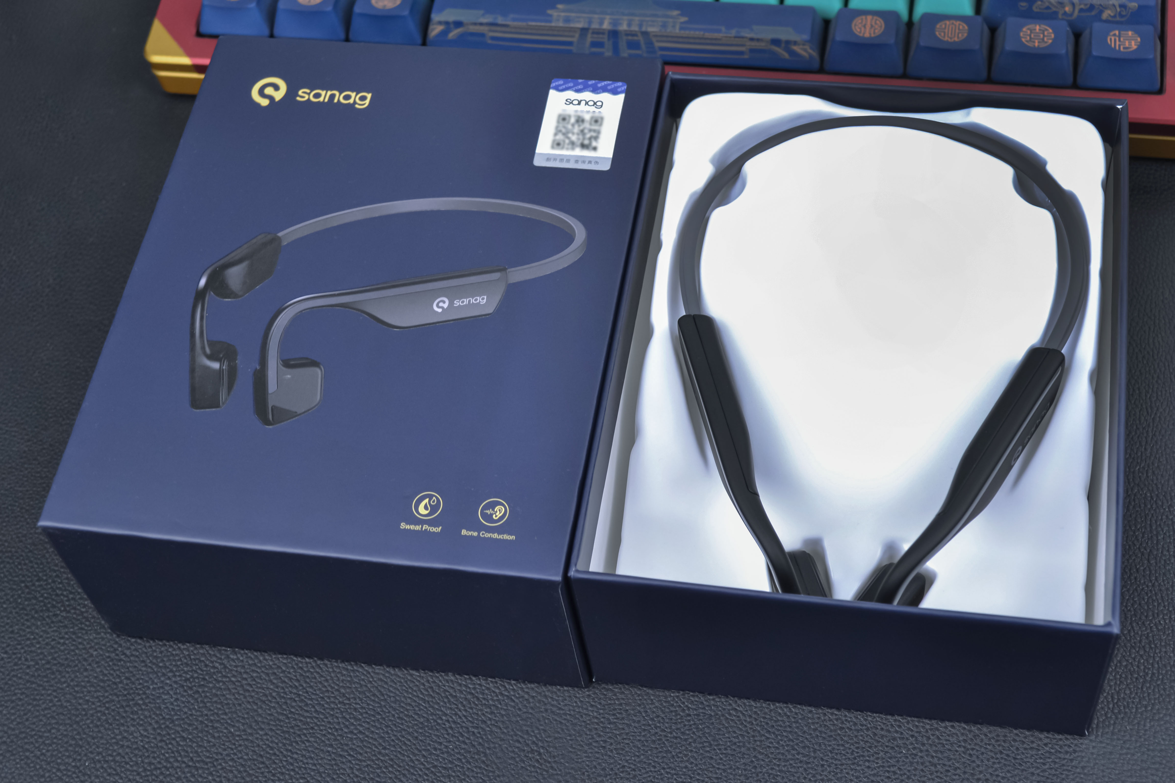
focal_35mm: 48
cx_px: 588
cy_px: 392
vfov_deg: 28.1
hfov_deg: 41.1
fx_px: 1567
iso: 400
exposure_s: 1/20
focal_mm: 32
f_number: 5.6
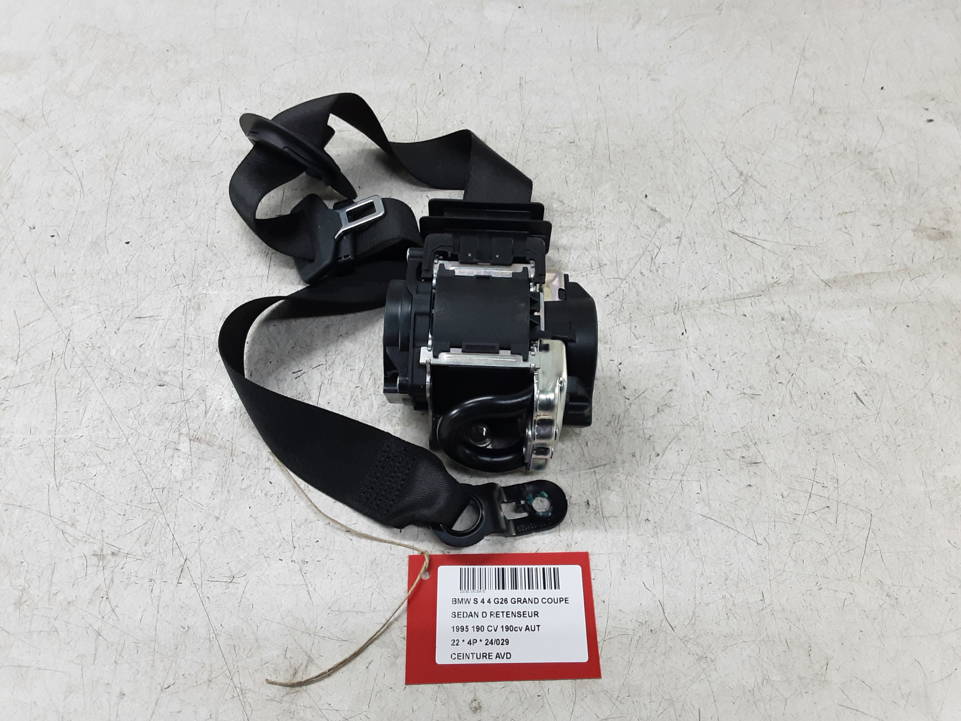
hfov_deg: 65.3
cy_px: 360
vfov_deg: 51.4
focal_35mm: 27
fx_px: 750
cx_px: 480
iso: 100
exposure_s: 1/50
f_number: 1.9
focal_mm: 2.91
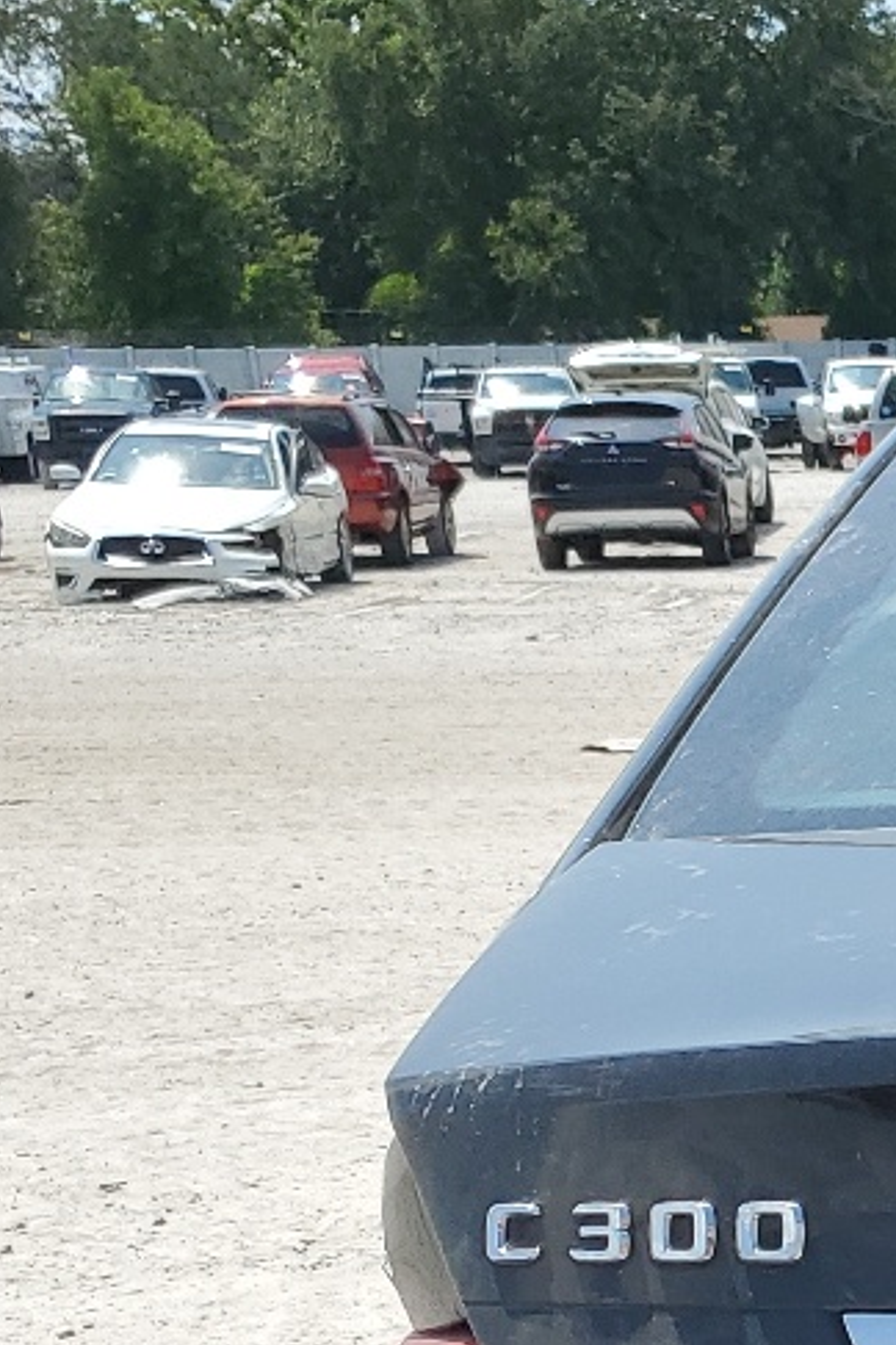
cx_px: 1753
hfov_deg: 13.4
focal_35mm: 89
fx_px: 3322
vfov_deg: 21.5
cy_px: 1550
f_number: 1.5
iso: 50
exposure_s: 1/3333
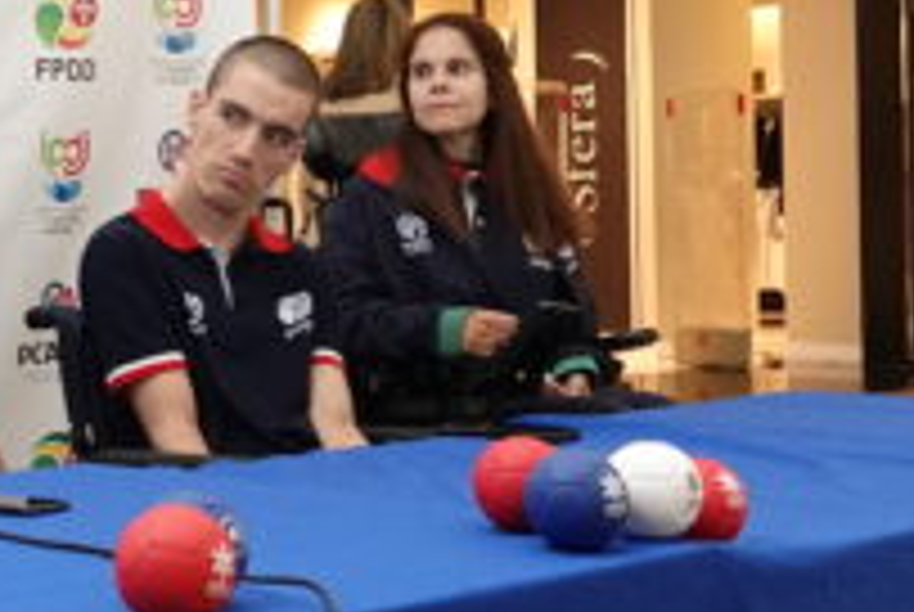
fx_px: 2161
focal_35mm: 85
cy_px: 171
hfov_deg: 22.5
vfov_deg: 16.1
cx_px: -90
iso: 1600
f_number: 2.8
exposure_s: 1/250
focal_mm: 8.8
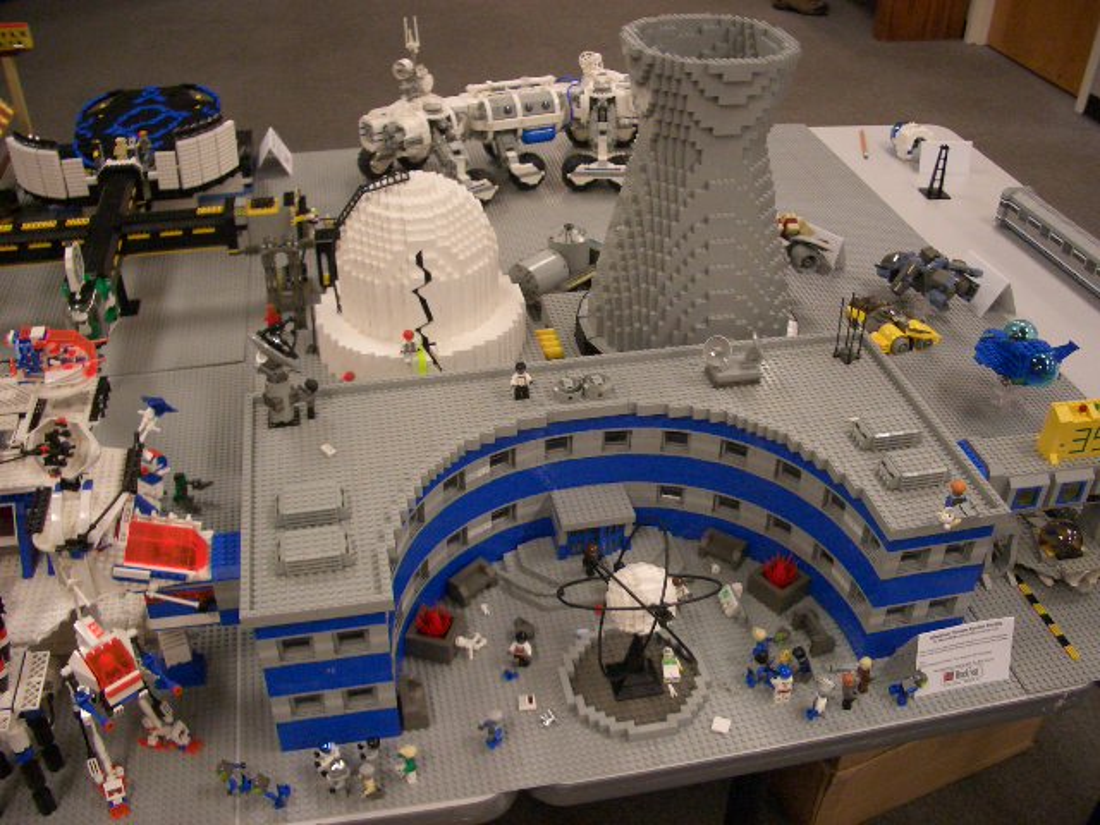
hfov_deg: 52.6
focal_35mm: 35
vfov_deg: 40.7
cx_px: 550
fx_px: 1112
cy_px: 412
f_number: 2.6
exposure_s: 1/100
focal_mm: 5.8
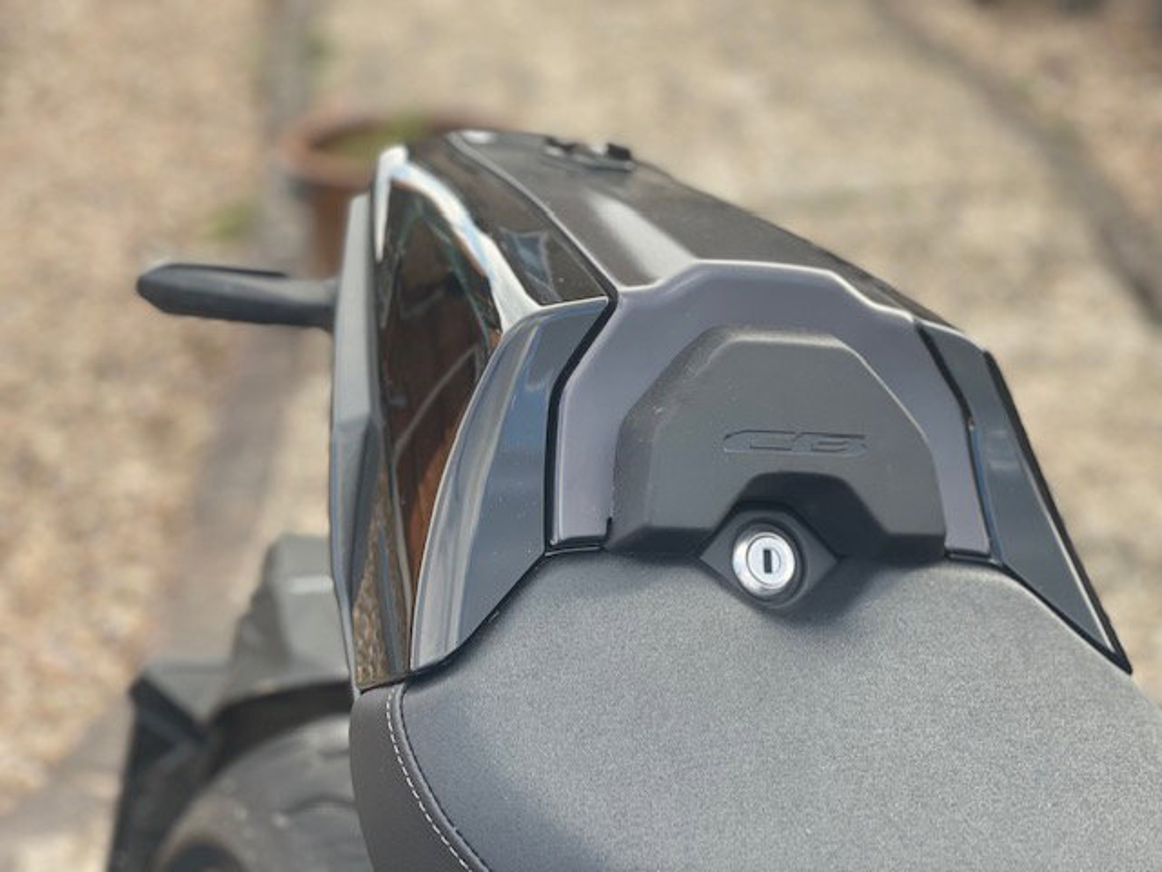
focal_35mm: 64
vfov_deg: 22.9
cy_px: 436
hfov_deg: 30.3
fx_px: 2148
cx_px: 581
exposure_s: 1/121
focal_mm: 7.5
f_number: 2.2
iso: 40
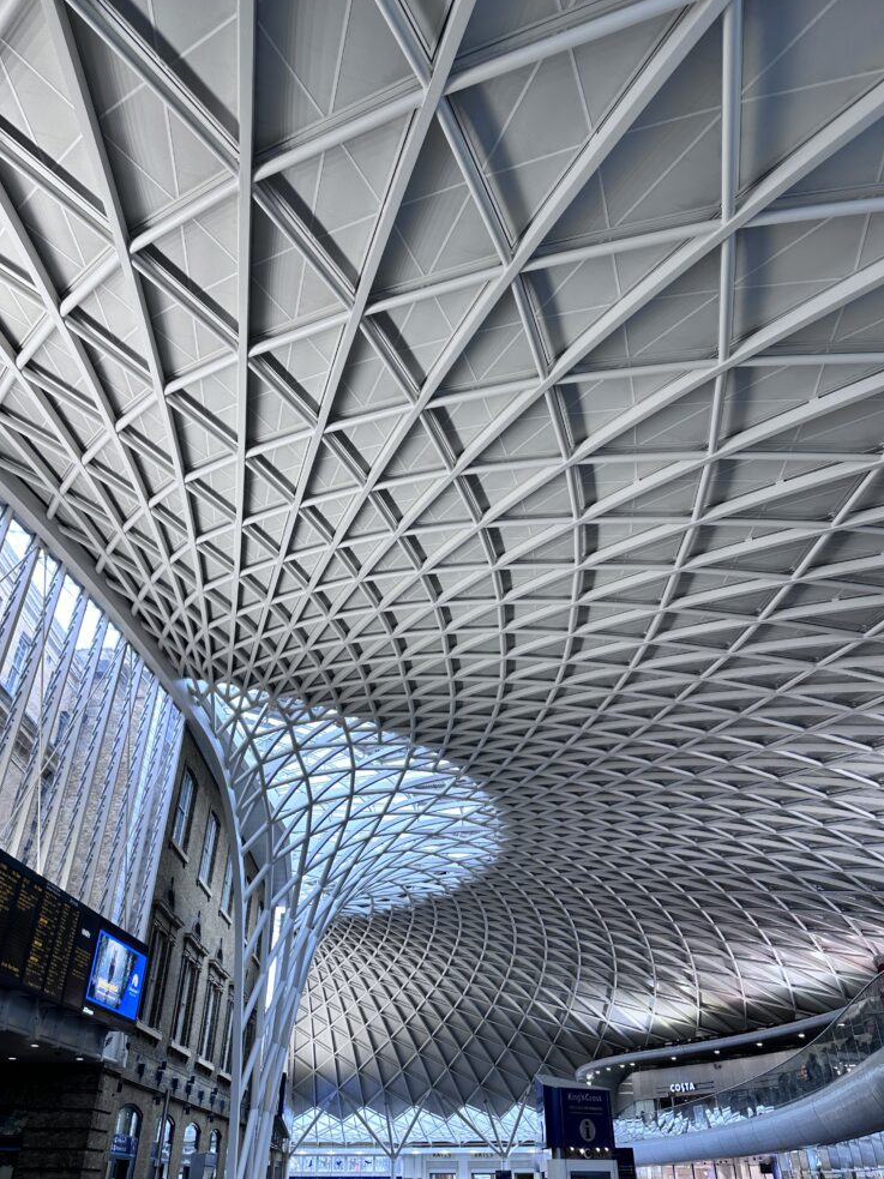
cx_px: 432
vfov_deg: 69.4
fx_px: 851
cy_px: 602
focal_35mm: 25
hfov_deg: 54.9
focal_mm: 6.86
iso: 50
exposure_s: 1/100
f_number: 1.78
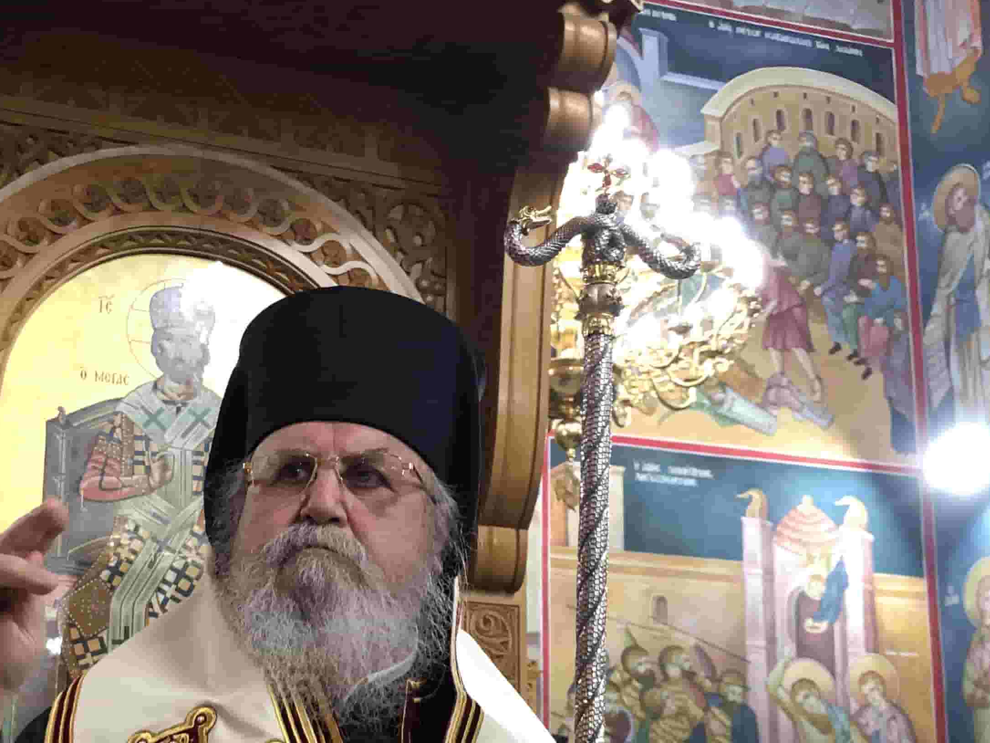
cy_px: 615
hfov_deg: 36.3
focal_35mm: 52
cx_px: 310
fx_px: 1487
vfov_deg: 27.4
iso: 64
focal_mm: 4
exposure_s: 1/17
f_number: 1.8
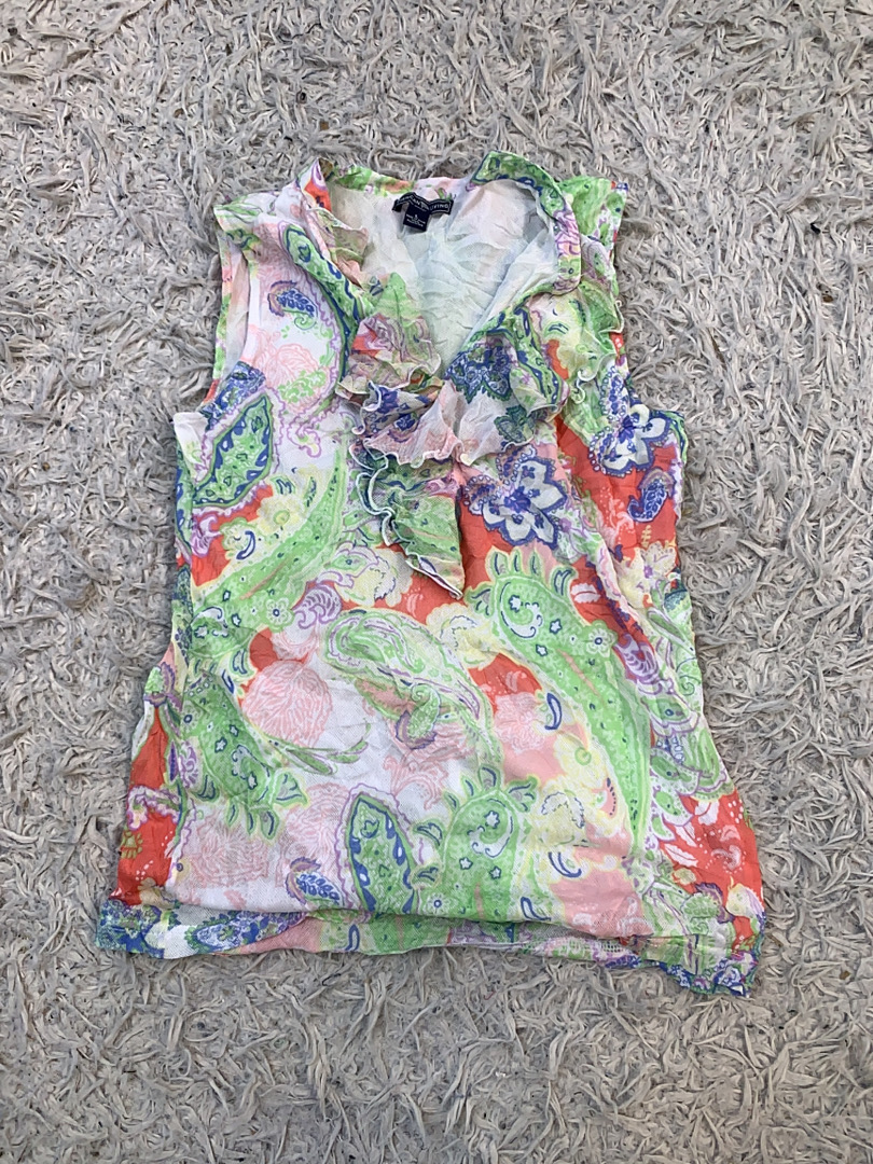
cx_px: 436
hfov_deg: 53.1
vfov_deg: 67.3
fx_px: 874
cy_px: 582
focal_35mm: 26
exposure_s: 1/100
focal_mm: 4.25
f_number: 1.8
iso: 25
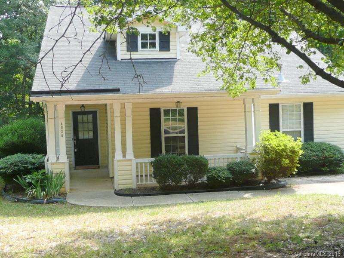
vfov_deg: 32.2
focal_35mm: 45
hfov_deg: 42.1
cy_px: 129
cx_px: 172
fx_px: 447
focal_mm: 4.9
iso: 100
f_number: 3.4
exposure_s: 1/125
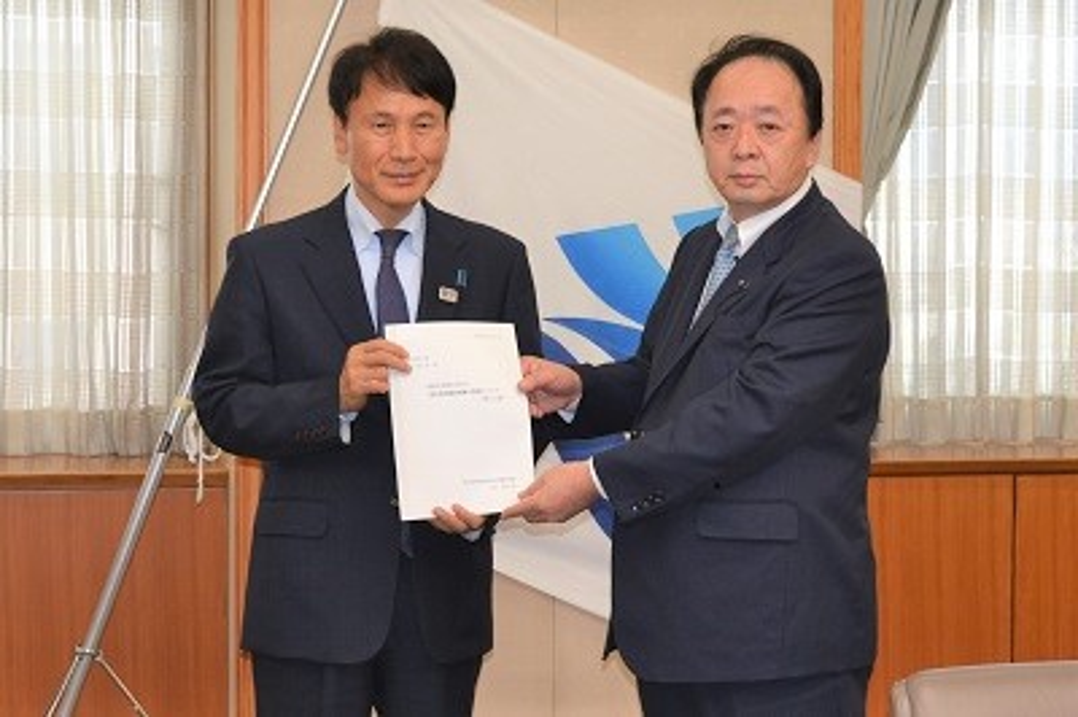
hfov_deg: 38.9
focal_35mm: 51
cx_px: 539
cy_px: 358
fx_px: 1526
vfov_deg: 26.4
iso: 400
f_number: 5
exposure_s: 1/80
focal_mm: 34
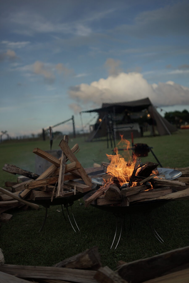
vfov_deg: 54.4
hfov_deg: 37.9
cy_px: 142
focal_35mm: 35
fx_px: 276
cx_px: 94
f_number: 2.8
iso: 100
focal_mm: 35
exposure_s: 1/1600
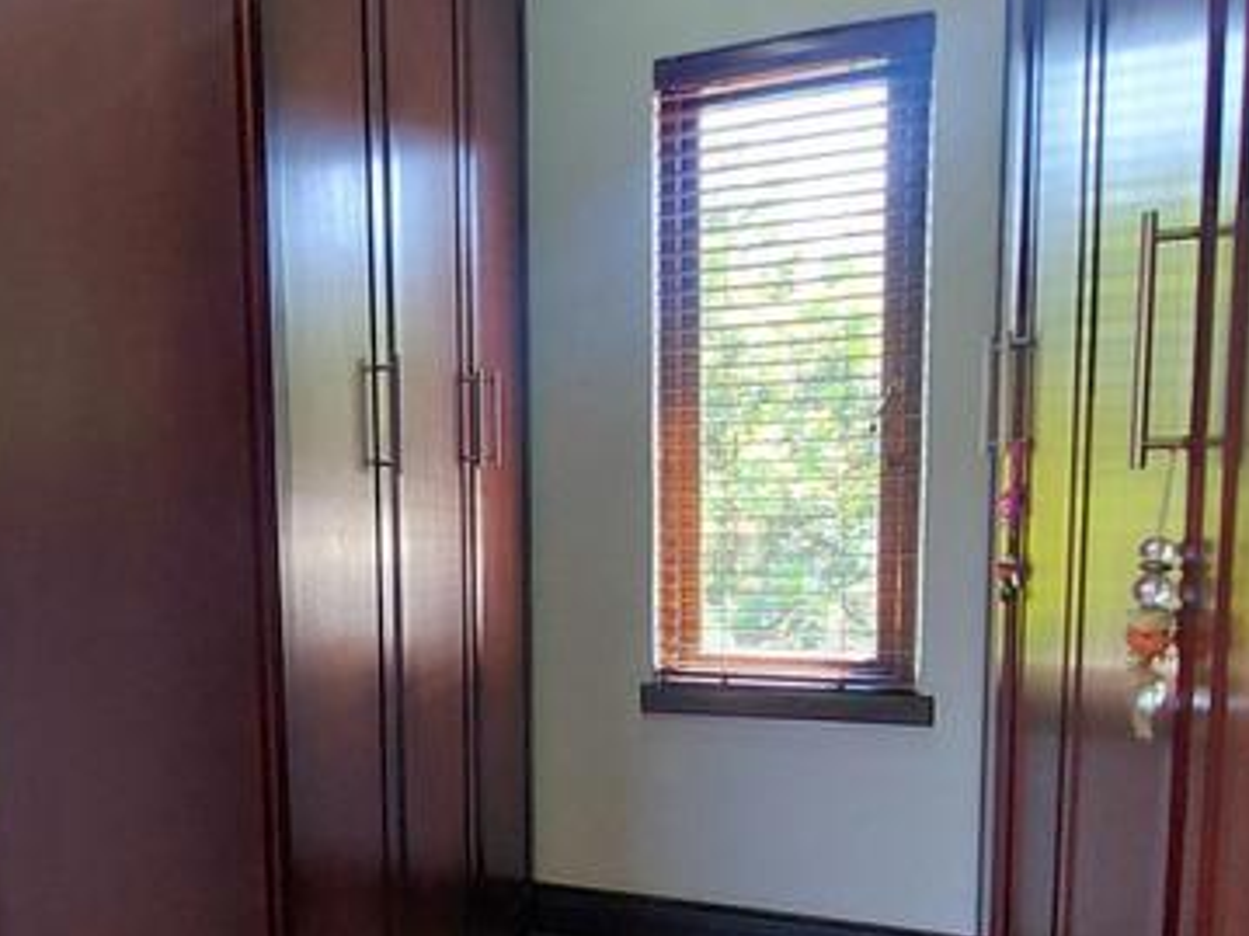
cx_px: 348
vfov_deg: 47.7
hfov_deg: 59.1
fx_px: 1046
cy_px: 595
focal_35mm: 29
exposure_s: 1/60.2
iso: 160
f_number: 2.2
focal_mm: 1.74
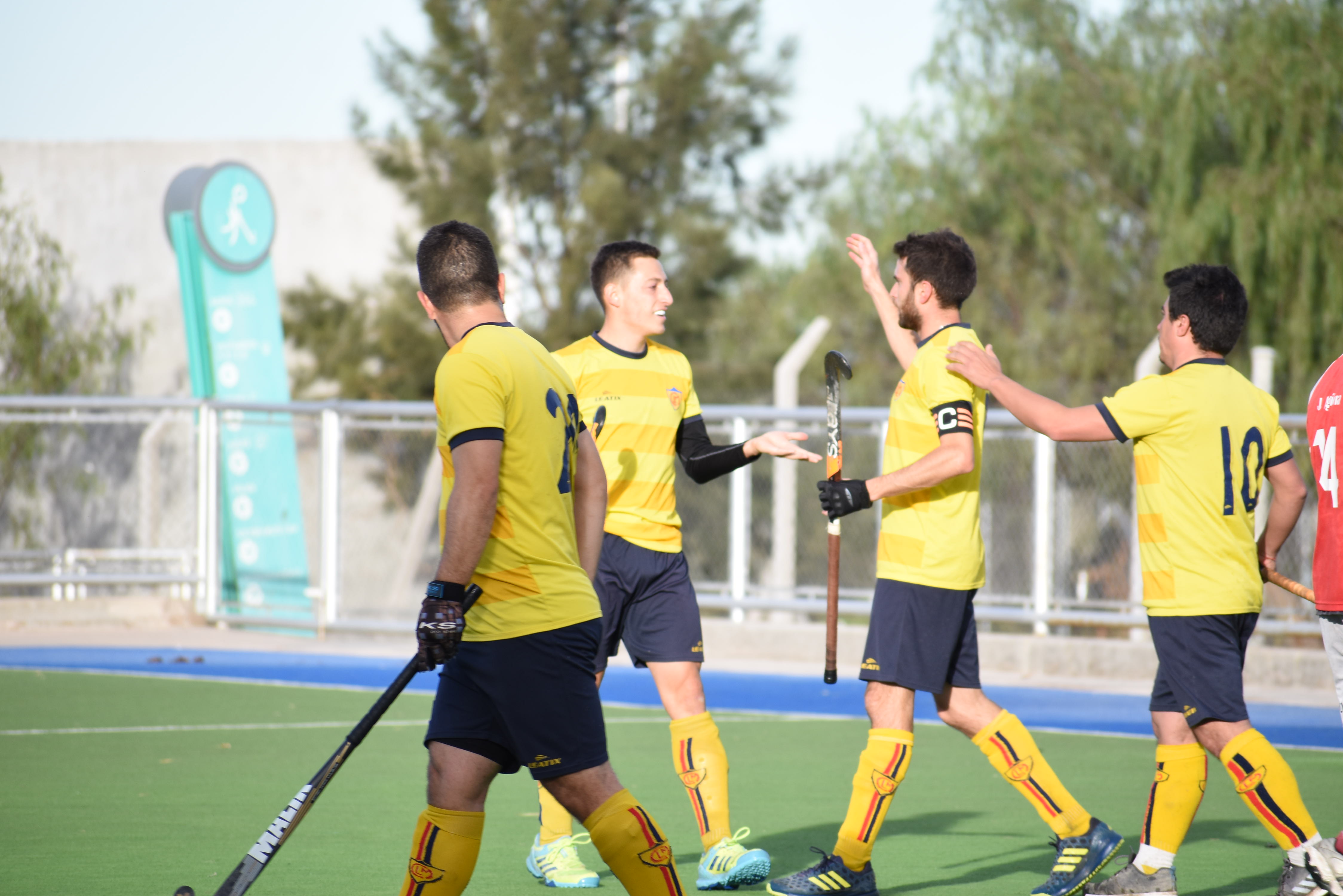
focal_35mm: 345
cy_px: 448
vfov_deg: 4.0
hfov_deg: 6.0
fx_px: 12873
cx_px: 672
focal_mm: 230
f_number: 5.6
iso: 250
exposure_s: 1/320
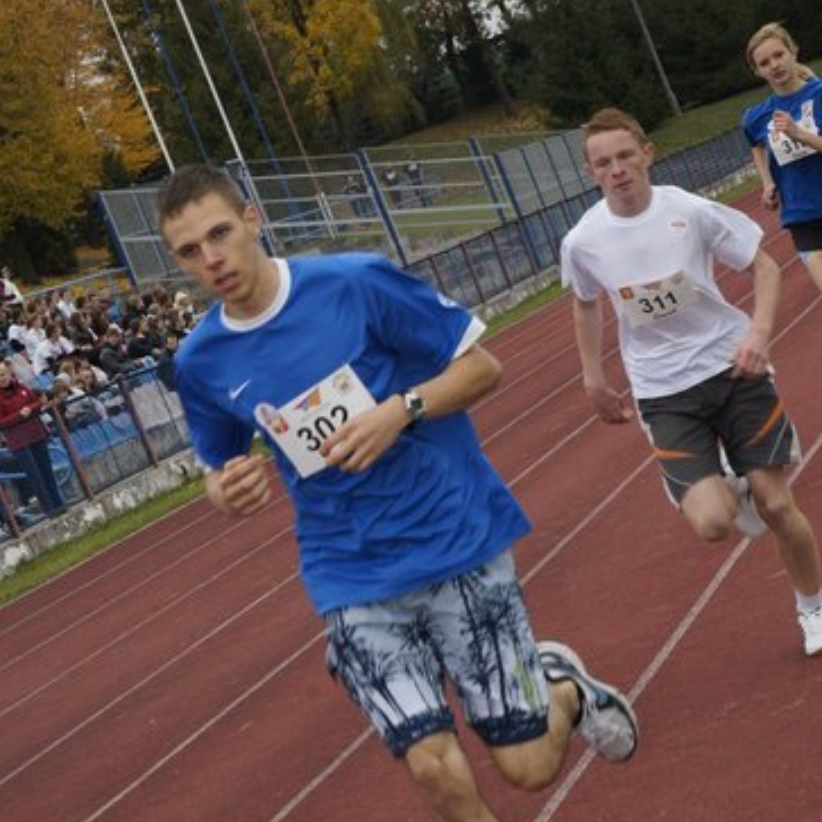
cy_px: 452
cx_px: 411
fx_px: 3627
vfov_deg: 12.9
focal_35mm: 135
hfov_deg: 12.9
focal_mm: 70
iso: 800
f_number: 14
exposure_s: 1/160
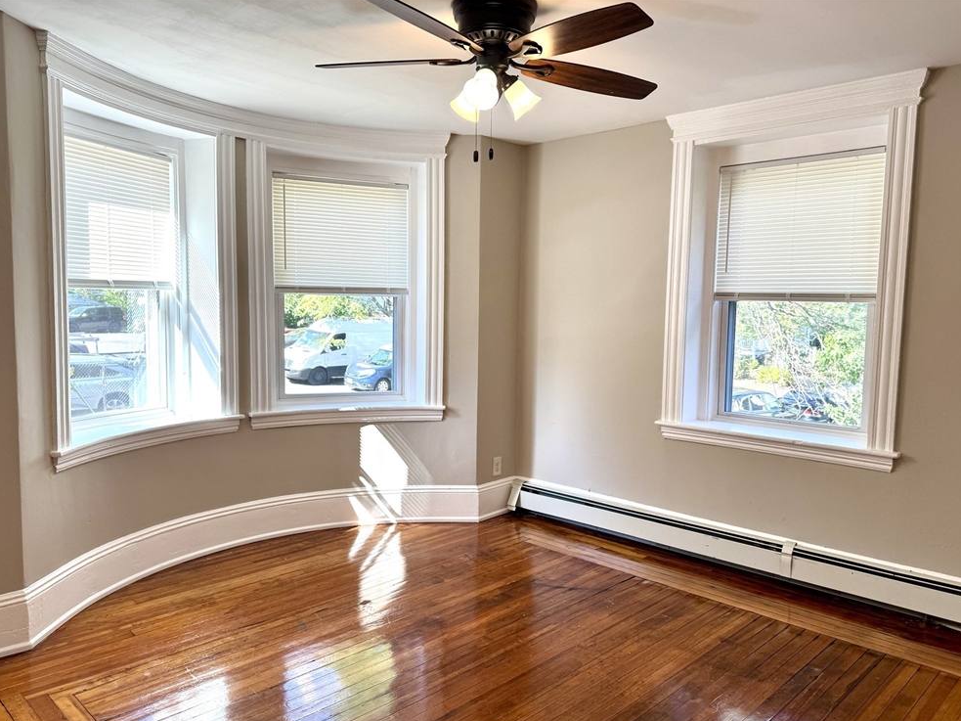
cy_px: 371
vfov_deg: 54.9
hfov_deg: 69.4
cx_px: 482
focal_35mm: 25
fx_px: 694
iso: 64
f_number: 1.78
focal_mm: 6.76
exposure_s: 1/142
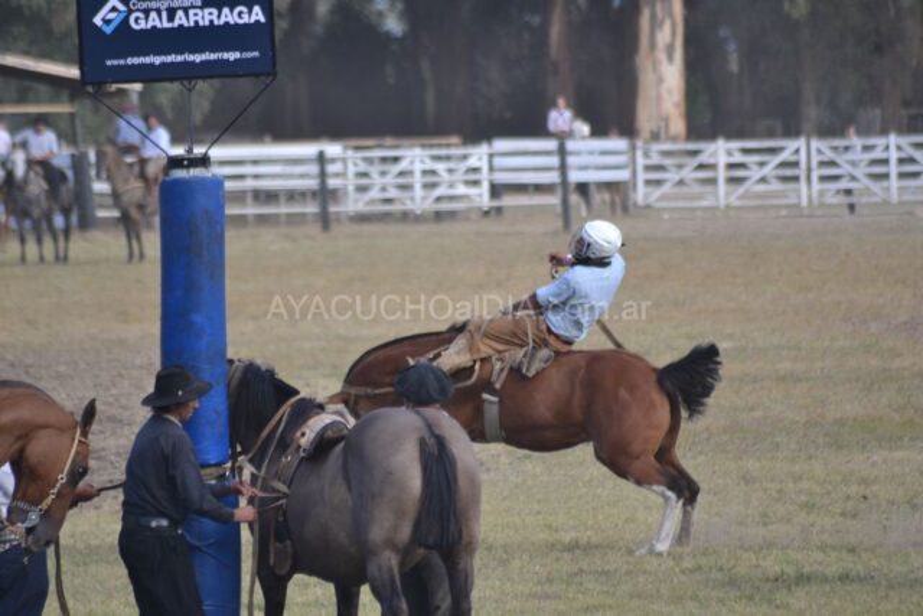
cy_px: 308
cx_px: 462
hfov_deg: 4.6
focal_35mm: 450
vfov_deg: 3.1
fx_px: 11539
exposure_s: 1/640
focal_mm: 300
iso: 400
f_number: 5.6
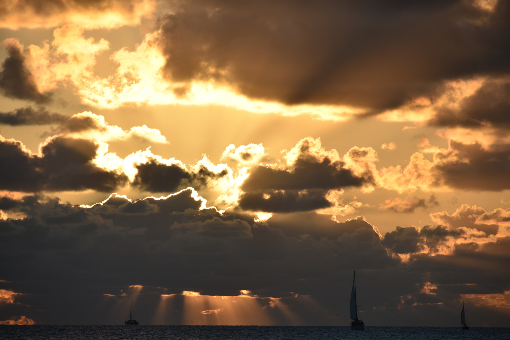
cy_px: 170
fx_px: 3542
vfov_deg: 5.5
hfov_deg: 8.2
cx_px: 255
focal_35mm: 250
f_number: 9
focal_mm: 250
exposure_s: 1/500
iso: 100
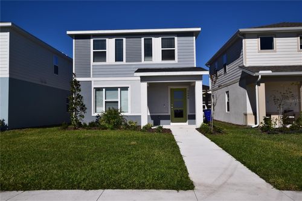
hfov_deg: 61.9
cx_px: 151
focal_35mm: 30
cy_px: 100
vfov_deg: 43.6
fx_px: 252
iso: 200
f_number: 11
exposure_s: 1/500
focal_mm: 20
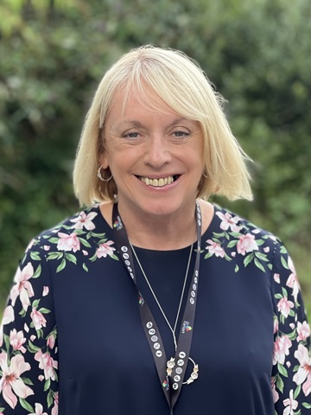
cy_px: 208
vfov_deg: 25.3
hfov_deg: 19.1
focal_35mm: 77
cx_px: 156
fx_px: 922
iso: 40
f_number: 2.8
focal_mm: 9
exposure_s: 1/121
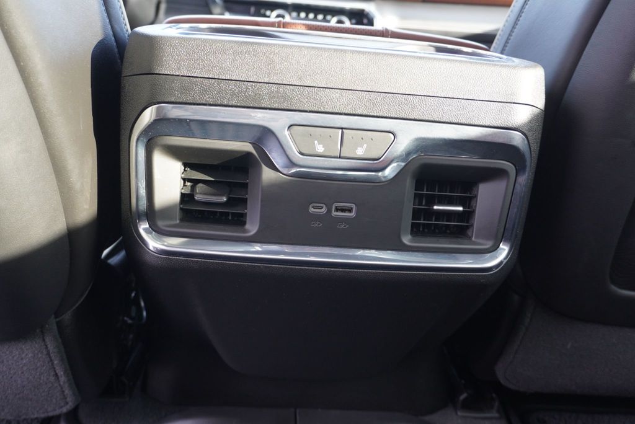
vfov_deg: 43.7
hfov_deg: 61.9
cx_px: 318
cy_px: 212
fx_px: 529
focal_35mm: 30
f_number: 4
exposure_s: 1/60
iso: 800
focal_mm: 20
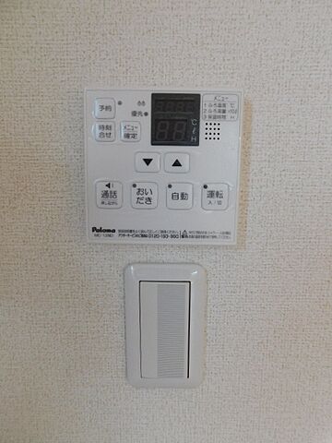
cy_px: 222
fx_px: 294
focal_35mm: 23
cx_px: 166
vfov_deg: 73.9
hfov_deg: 58.9
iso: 125
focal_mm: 4
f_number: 3
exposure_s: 1/100
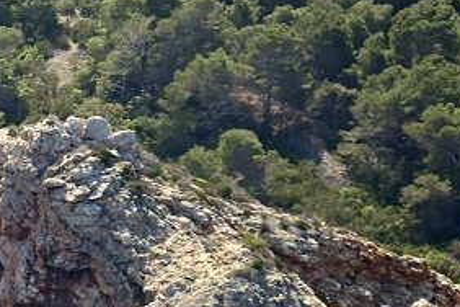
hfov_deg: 2.8
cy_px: 56
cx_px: -256
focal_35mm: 740
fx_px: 9455
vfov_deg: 1.9
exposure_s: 1/1000
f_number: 5.3
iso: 320
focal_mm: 220
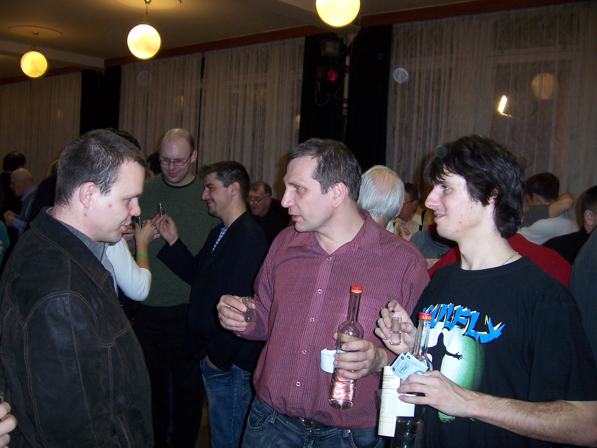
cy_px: 224
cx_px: 298
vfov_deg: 39.7
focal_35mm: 36
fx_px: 621
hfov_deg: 51.4
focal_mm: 6.2
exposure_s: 1/60
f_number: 2.8
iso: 125
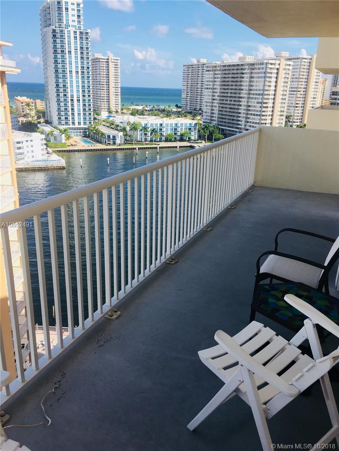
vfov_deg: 61.7
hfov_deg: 48.2
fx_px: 379
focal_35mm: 29
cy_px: 226
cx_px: 170
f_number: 2.2
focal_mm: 4.15
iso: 25
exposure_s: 1/1202
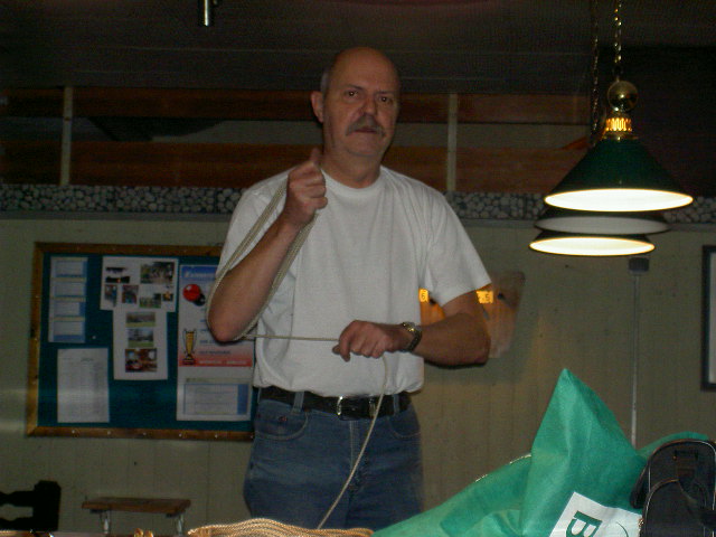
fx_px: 2399
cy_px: 268
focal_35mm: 116
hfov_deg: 17.0
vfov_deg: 12.8
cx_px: 358
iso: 100
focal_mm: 24
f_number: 4.9
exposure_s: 1/89.3
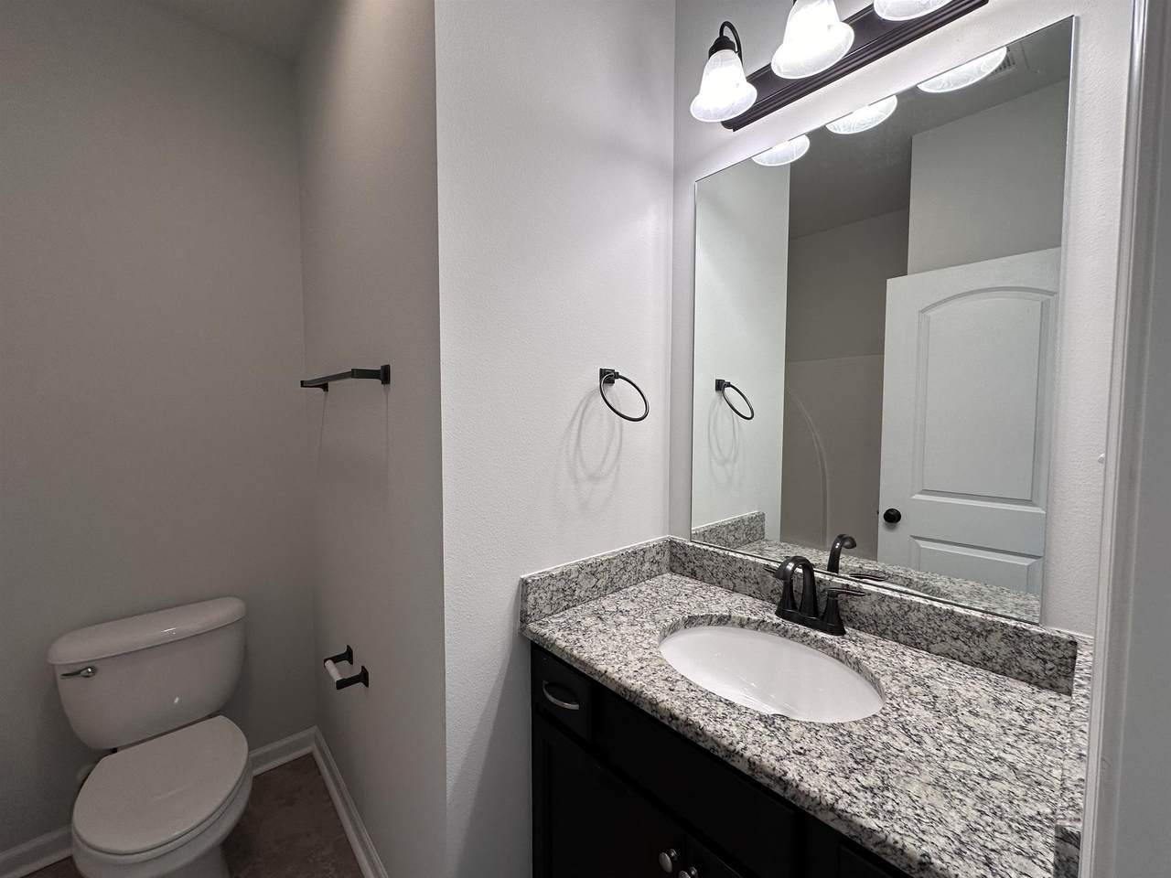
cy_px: 439
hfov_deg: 102.1
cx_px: 586
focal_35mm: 14
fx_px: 474
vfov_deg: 85.7
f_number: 2.2
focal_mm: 2.22
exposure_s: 1/120
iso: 100
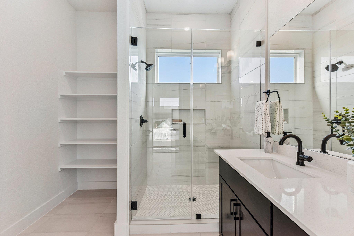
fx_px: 138
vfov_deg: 81.2
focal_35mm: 14
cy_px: 118
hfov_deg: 104.3
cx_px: 177
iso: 400
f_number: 8
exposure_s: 1/125
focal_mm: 14
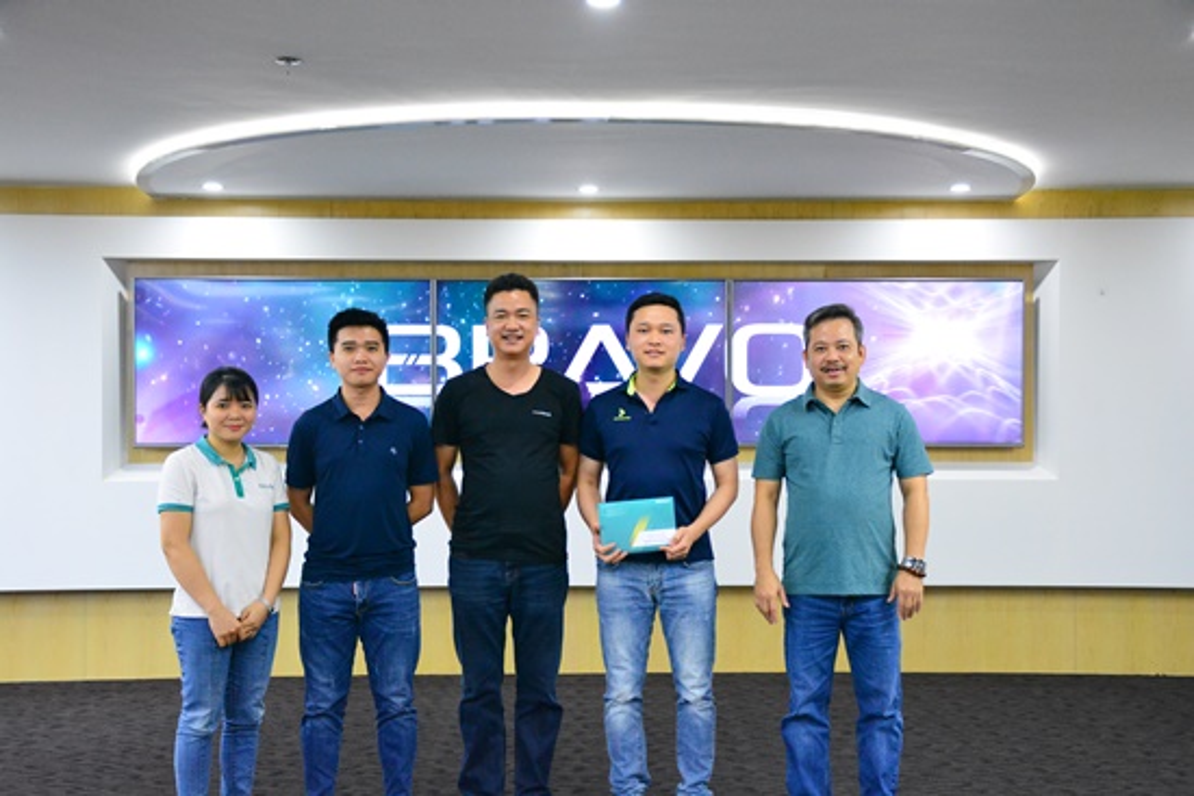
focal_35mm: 45
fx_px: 1493
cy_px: 398
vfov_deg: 29.9
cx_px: 597
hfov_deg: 43.6
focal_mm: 30
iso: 3200
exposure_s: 1/160
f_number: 4
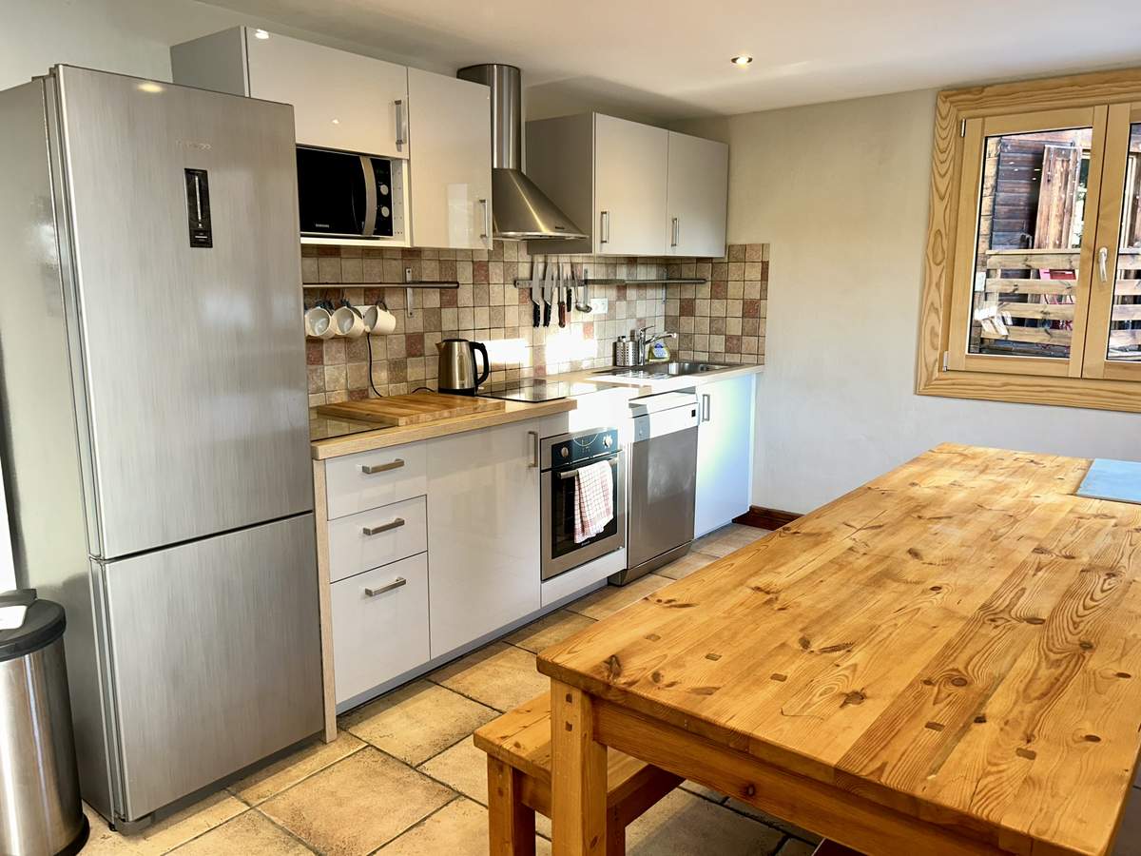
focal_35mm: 26
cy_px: 428
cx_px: 570
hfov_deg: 67.3
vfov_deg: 53.1
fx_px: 857
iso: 50
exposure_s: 1/41
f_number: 1.5
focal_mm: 5.7
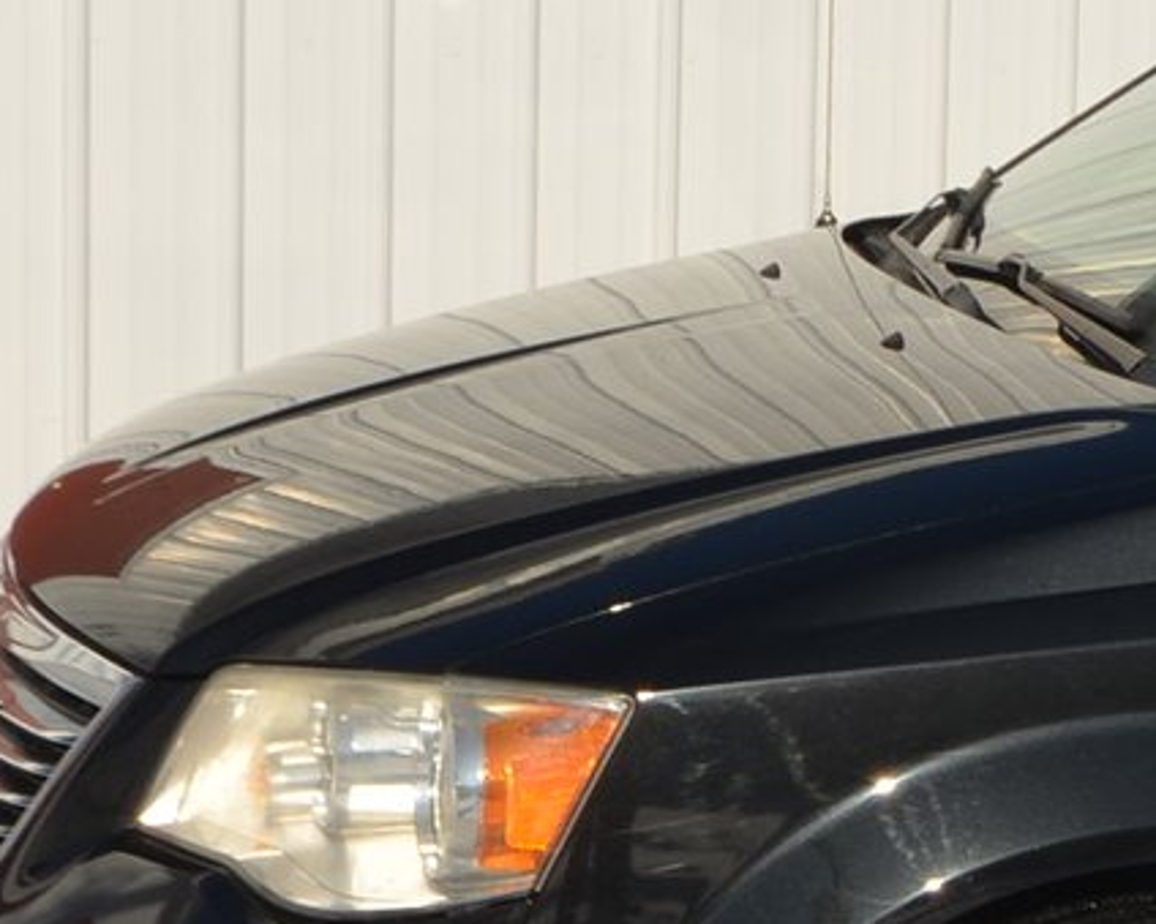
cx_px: 2012
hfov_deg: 13.9
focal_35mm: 125
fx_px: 4276
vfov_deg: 12.3
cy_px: 451
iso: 100
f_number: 14
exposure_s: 1/200
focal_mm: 22
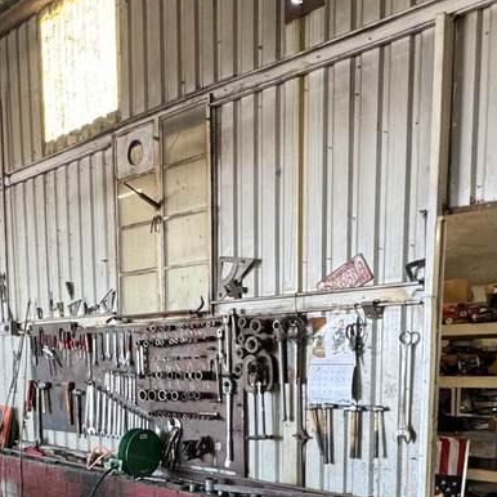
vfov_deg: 38.3
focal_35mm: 41
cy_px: 442
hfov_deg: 40.6
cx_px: 179
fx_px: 666
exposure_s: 1/60
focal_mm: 2.22
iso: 250
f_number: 2.2
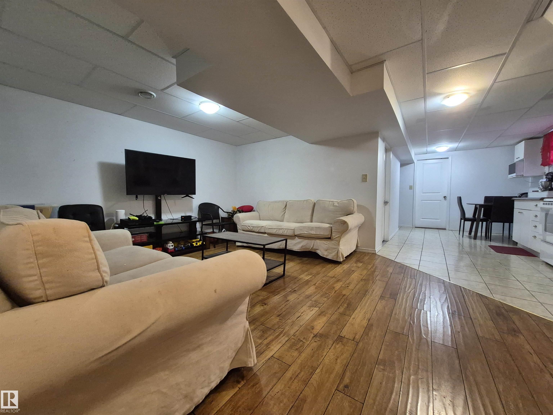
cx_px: 276
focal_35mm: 13
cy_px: 208
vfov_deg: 89.9
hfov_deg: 106.2
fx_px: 208
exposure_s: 1/60
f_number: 2.2
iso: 640
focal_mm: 1.74
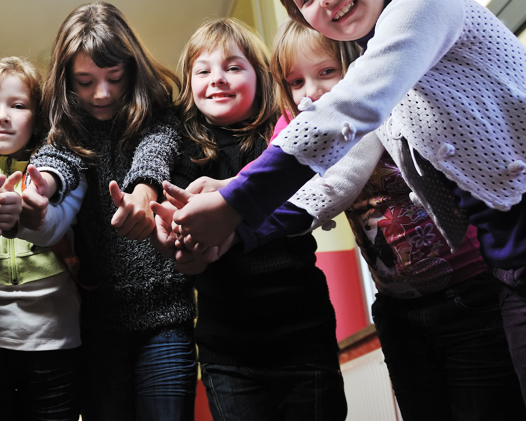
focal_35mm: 56
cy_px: 134
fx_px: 872
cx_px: 115
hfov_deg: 32.8
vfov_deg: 27.0
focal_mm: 24
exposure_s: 1/100
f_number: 3.2
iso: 100
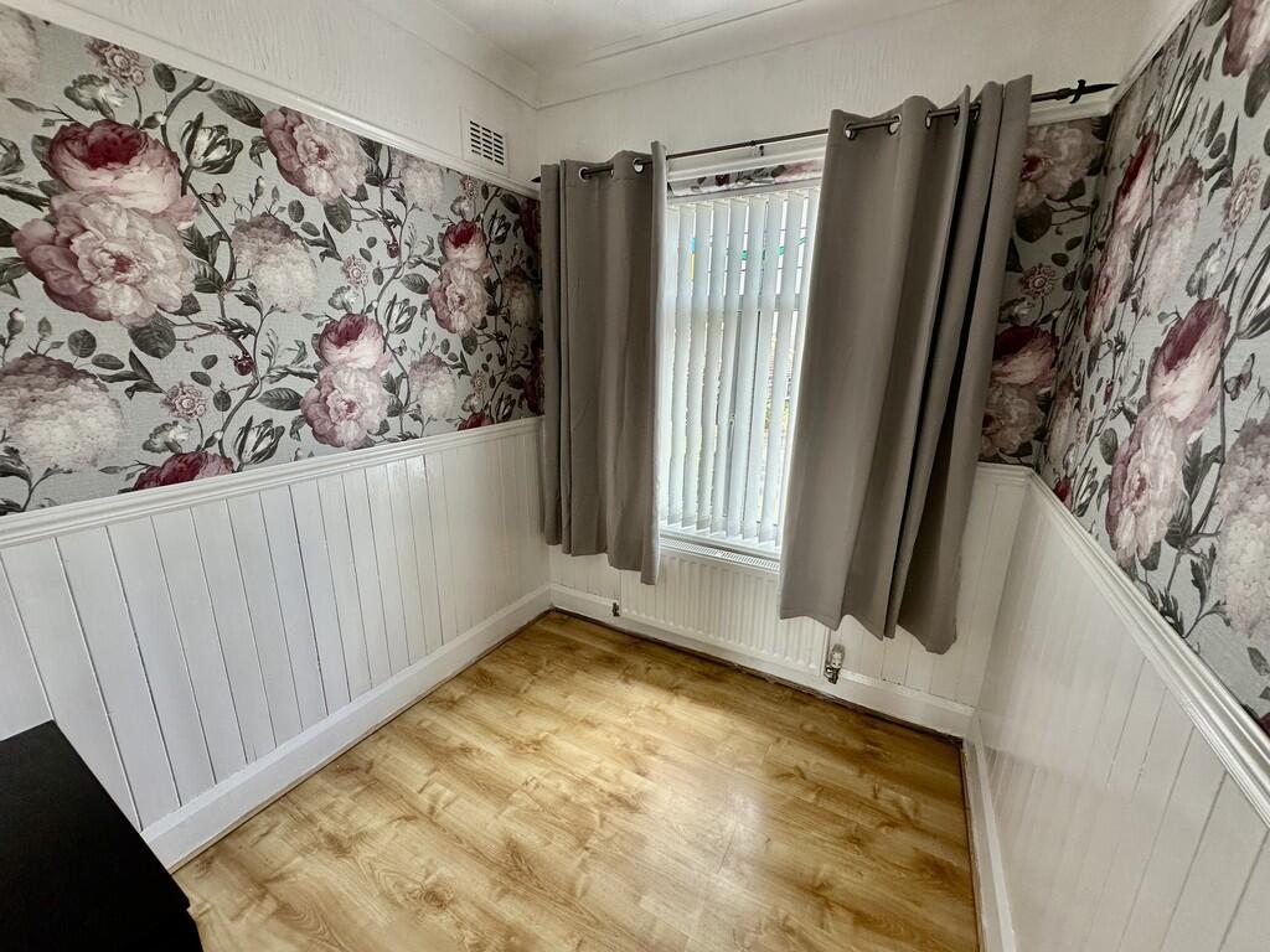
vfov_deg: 85.7
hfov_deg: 102.1
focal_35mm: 14
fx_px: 514
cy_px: 476
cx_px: 635
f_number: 2.2
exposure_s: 1/99
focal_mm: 2.22
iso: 64
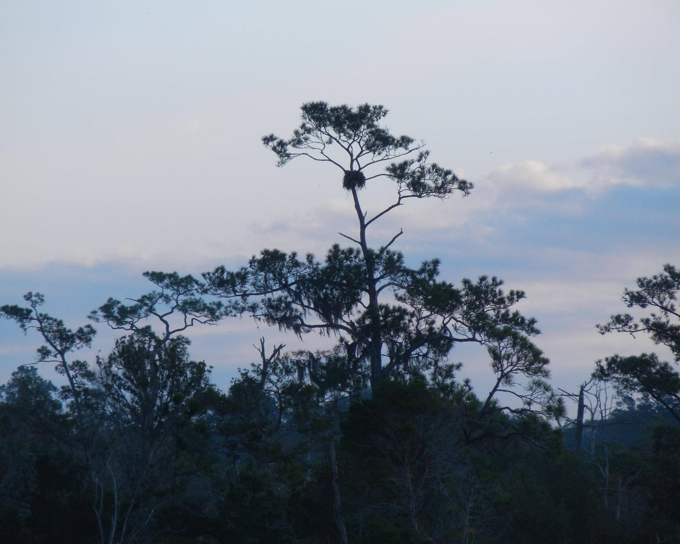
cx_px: 323
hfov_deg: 7.1
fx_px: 5514
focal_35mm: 274
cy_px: 273
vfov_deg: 5.6
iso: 200
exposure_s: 1/488
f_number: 5.1
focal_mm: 47.2
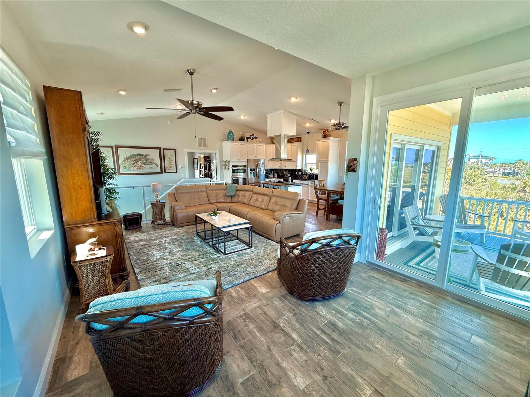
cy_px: 198
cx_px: 265
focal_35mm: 14
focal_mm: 2.22
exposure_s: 1/120
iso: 100
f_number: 2.2
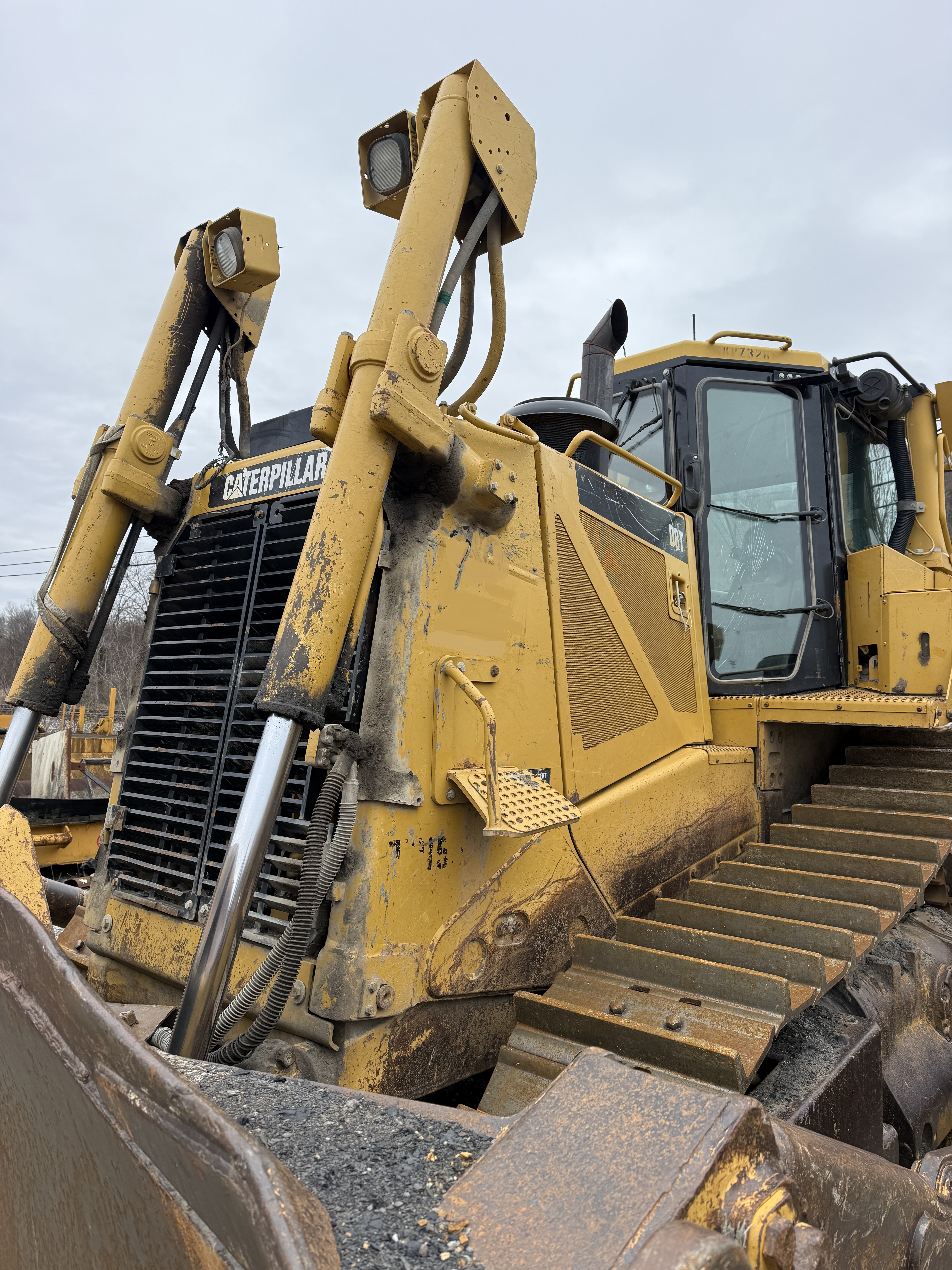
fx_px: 880
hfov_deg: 56.8
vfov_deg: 71.6
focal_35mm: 24
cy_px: 635
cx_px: 476
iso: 80
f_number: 1.78
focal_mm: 6.76
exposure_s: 1/1060
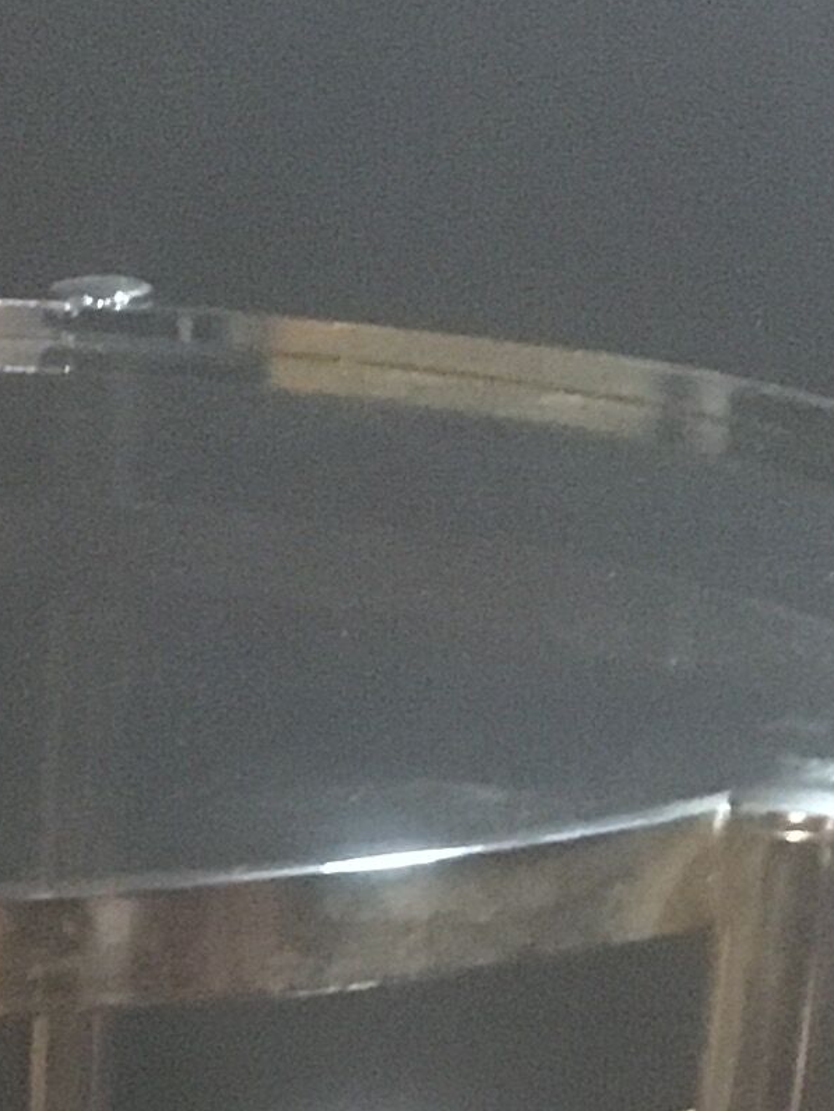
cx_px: -455
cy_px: 2408
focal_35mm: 147
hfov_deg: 9.8
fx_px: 4718
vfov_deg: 11.7
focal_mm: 4.15
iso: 320
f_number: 2.2
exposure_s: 1/17
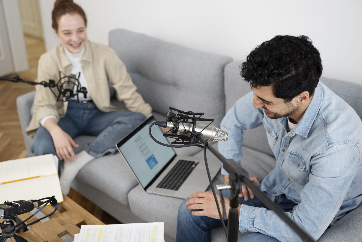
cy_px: 121
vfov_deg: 31.2
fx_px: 432
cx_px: 181
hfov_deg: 45.4
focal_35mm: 43
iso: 1000
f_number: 2.8
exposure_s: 1/200
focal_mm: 43
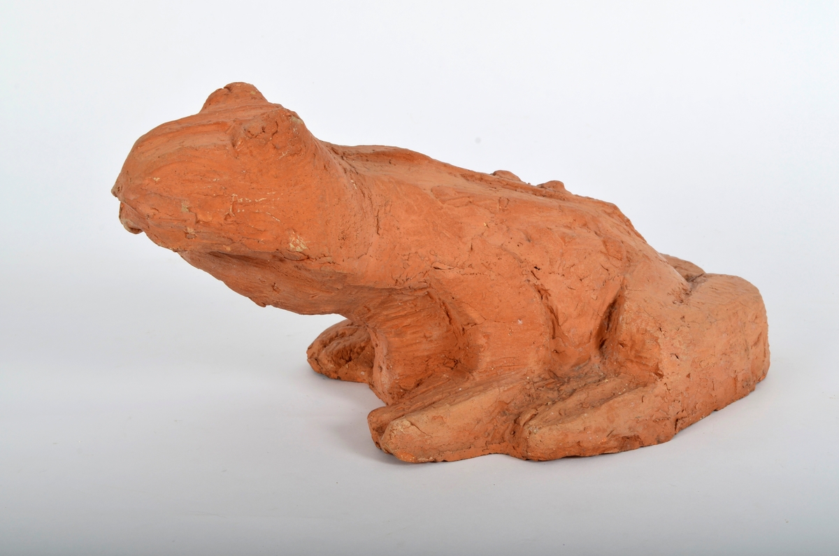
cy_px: 278
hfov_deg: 36.9
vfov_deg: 25.0
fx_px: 1256
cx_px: 420
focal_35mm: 54
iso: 100
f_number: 14
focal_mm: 36
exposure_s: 1/200
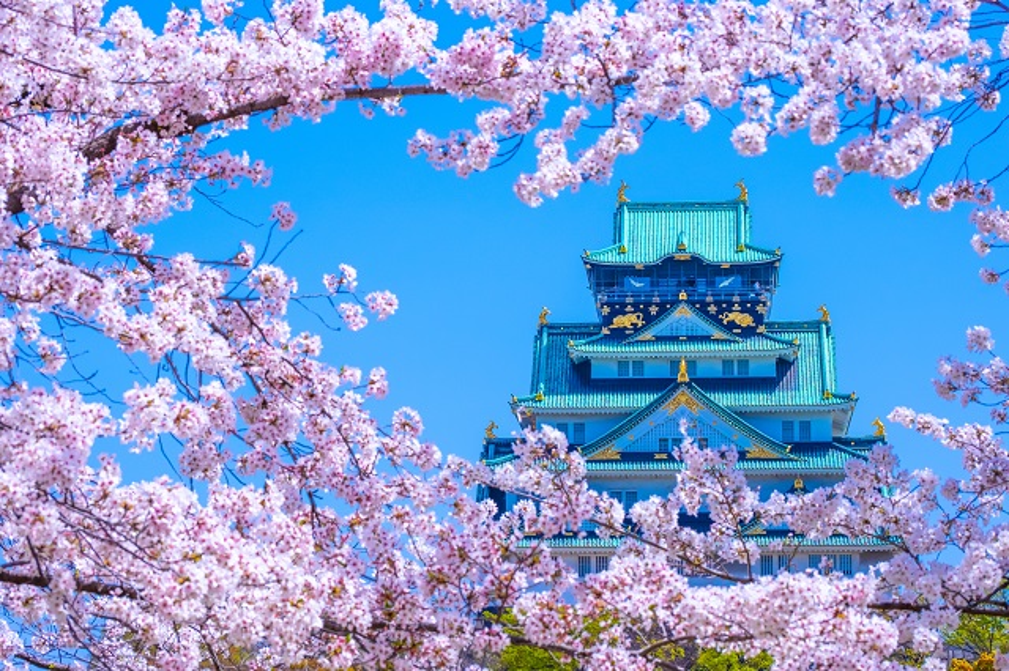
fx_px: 3277
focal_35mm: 117
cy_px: 336
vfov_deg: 11.7
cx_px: 504
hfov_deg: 17.5
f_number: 10
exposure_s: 1/400
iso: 200
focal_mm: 78.3
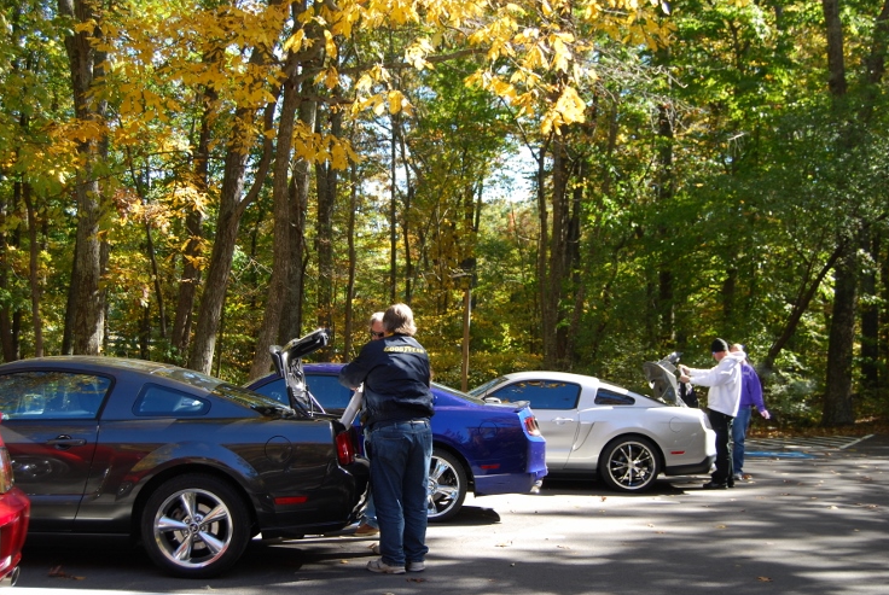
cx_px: 416
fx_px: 1250
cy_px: 321
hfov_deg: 39.1
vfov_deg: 26.8
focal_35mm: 51
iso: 200
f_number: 5.6
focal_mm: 31
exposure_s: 1/125
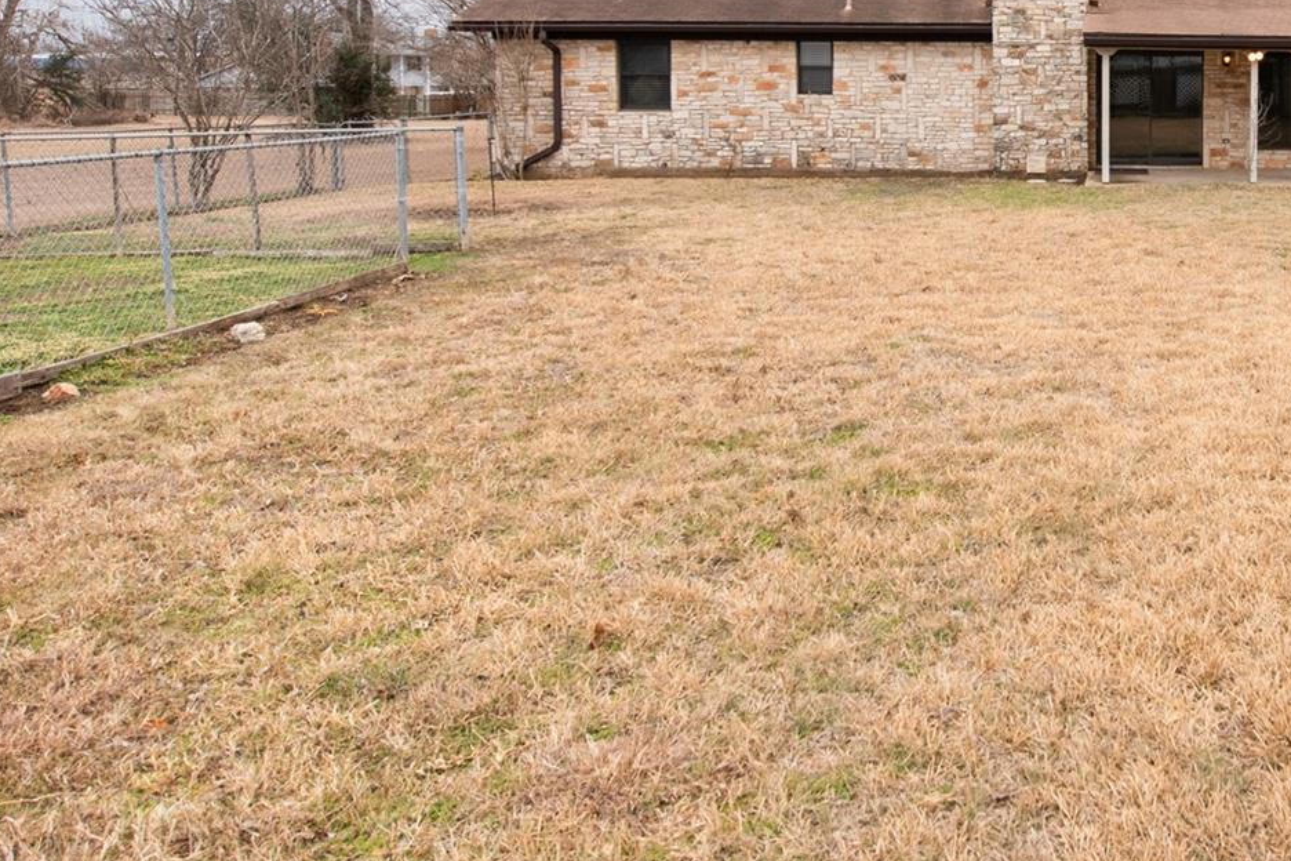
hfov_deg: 49.5
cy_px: 131
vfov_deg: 36.1
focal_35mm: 35
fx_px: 1255
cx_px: 1120
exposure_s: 1/320
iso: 400
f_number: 8
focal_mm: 16
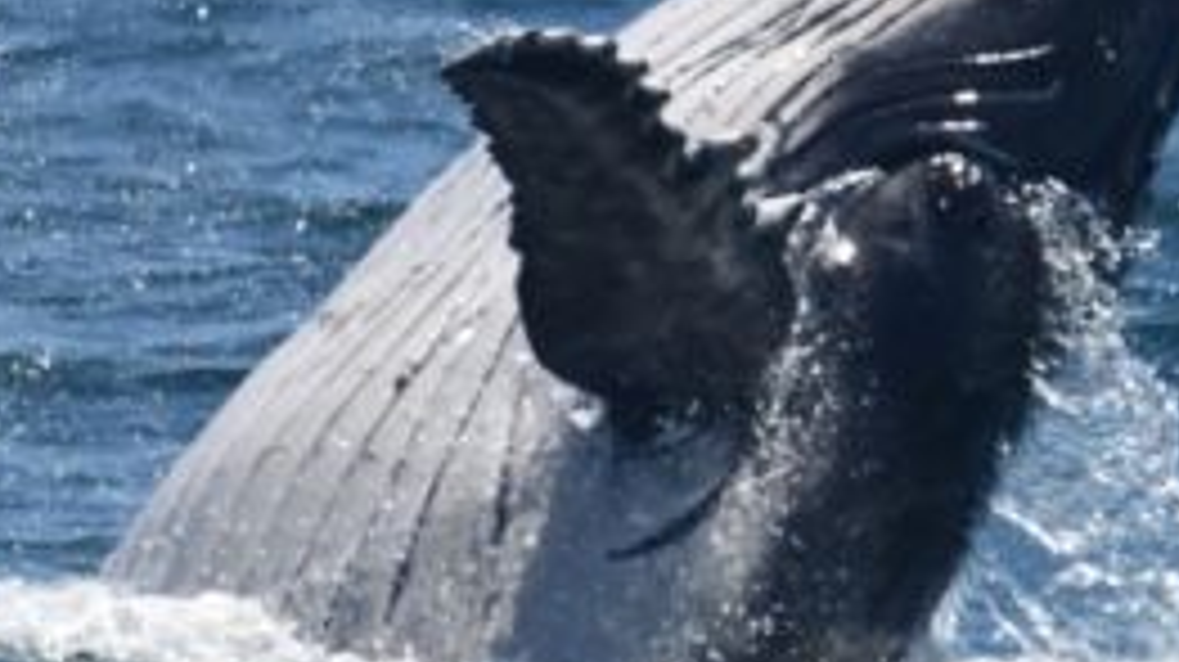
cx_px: 657
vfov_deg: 0.6
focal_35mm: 1921
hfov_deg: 1.1
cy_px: 92
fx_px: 60018
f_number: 6.3
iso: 800
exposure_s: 1/8000
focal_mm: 600
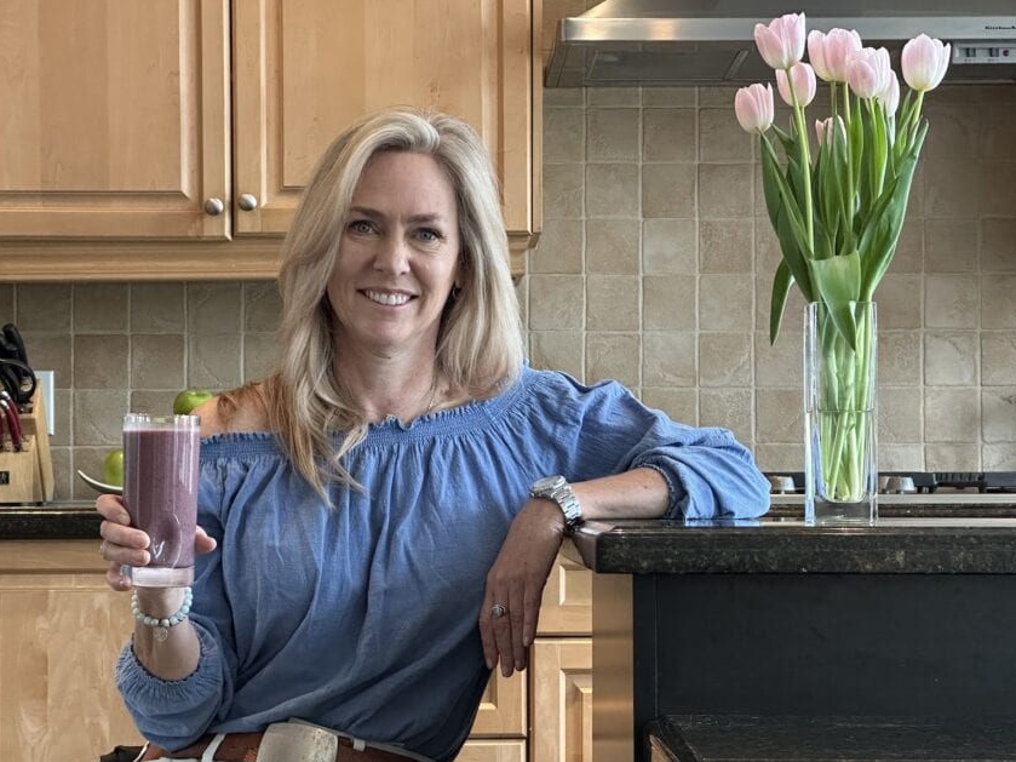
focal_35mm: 94
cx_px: 469
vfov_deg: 15.7
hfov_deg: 20.9
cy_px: 454
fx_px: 2759
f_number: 2.8
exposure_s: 1/60
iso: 500
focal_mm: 9
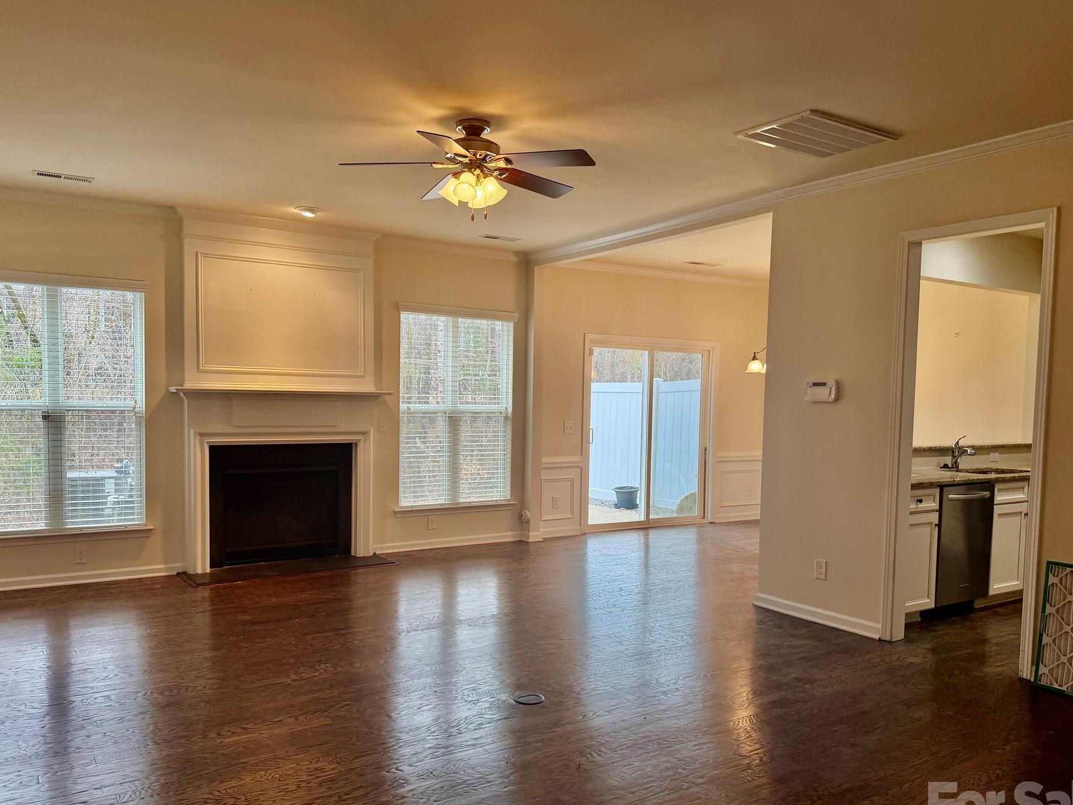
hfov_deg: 65.3
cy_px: 445
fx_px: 837
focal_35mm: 27
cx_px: 512
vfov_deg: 51.3
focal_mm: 6.76
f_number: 1.78
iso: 125
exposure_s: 1/158
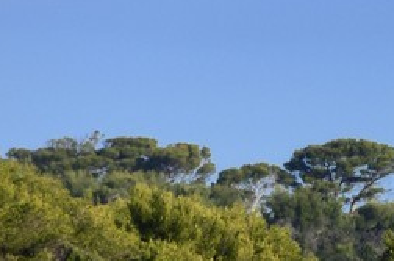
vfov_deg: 1.1
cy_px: 495
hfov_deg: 1.6
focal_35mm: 1272
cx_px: 1062
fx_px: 13895
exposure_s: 1/640
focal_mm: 200
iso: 200
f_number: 7.1
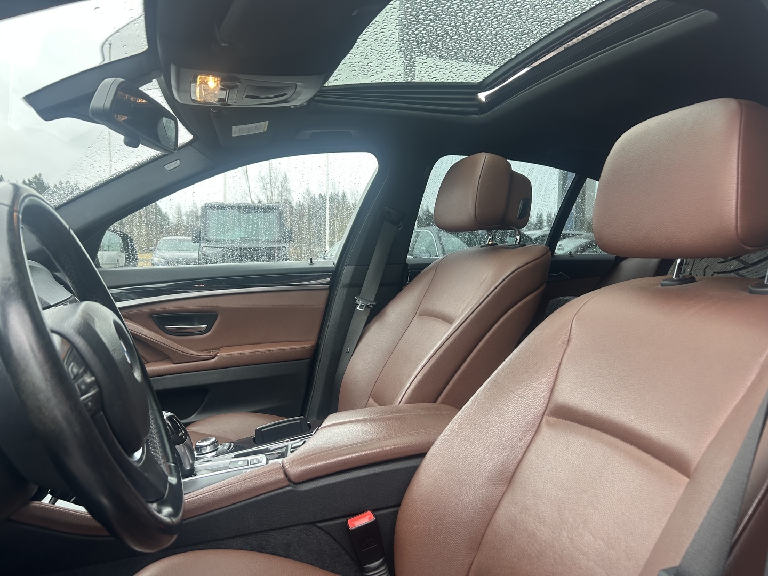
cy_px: 288
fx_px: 577
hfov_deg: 67.3
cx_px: 384
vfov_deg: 53.1
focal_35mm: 26
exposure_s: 1/121
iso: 50
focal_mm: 5.7
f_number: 1.5
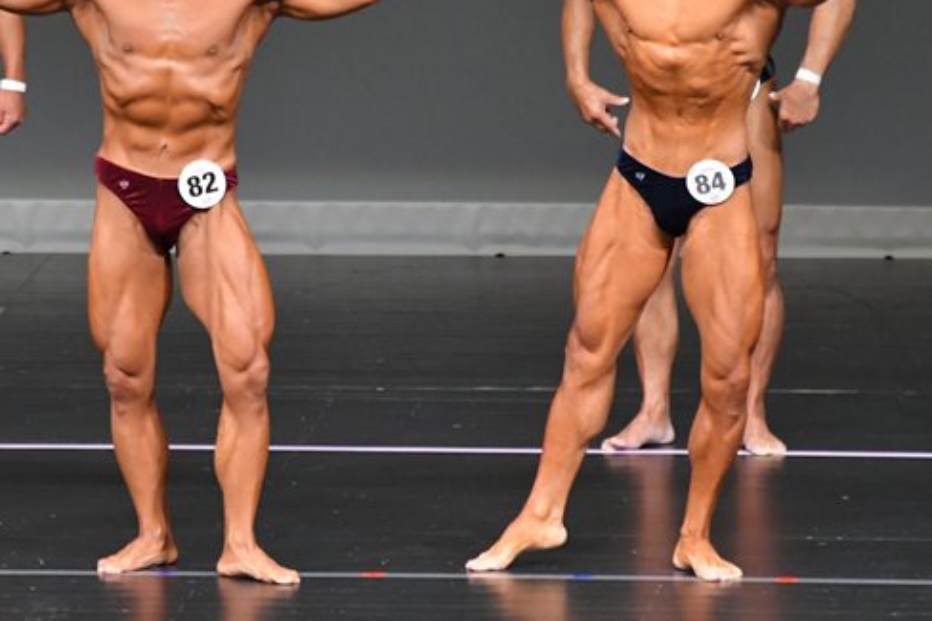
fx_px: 14182
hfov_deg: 3.8
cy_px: 222
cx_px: 322
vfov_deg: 2.5
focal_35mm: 548
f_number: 5.6
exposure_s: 1/400
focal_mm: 230
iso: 5000
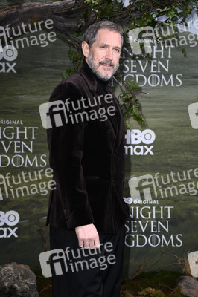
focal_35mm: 98
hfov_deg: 13.9
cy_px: 148
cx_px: 99
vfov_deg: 20.8
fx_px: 810
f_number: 5.6
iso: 640
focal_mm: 98
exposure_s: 1/250
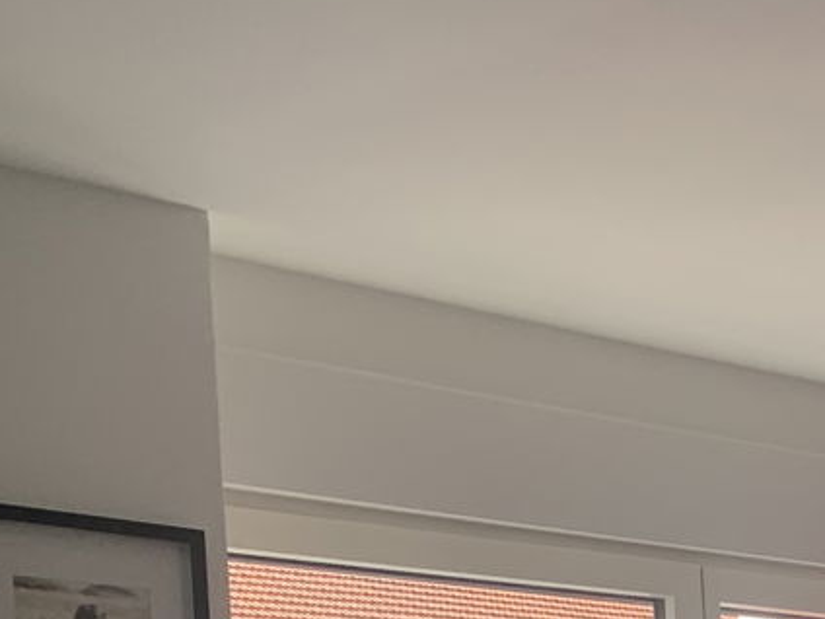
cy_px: 1154
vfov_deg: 13.4
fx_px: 2336
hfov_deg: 16.9
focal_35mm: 98
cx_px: 1432
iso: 32
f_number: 1.8
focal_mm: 4.25
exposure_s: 1/122
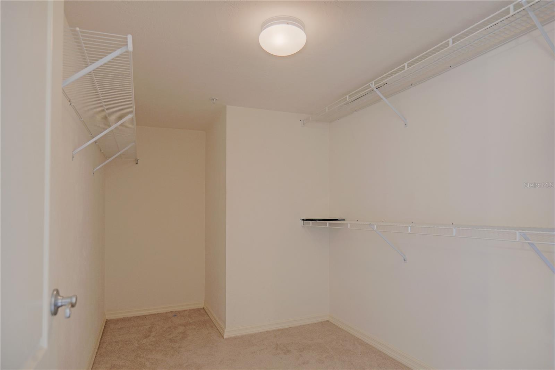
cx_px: 278
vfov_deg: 61.9
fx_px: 308
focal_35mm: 20
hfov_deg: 84.0
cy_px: 185
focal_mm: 20
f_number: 3.5
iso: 160
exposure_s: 1/13
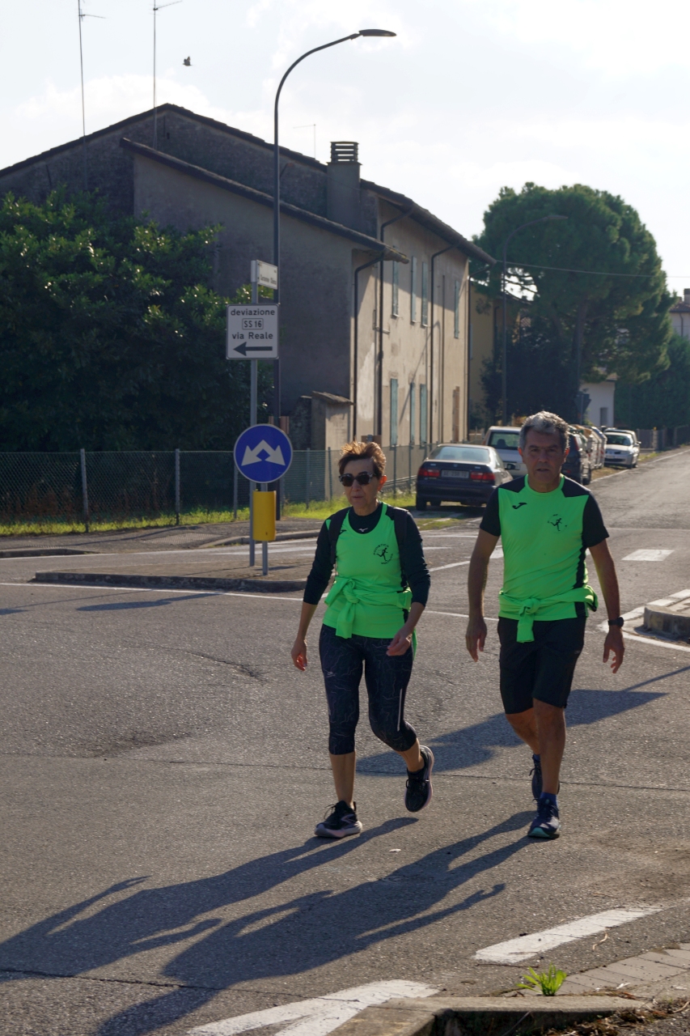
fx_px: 2372
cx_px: 345
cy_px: 518
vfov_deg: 24.6
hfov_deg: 16.5
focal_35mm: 82
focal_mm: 55
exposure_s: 1/250
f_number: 7.1
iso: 100
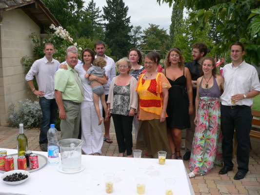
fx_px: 270
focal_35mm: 36
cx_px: 130
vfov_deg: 39.7
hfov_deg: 51.3
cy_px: 98
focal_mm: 6
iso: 80
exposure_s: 1/500
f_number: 3.3
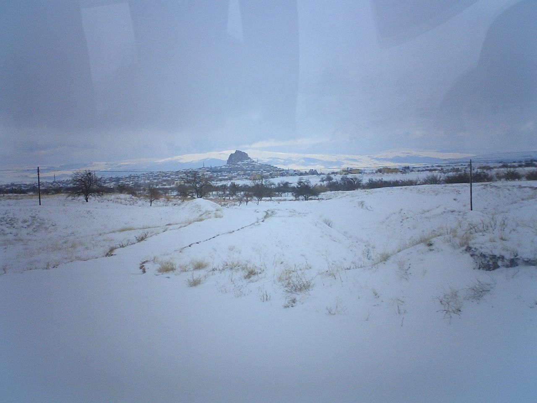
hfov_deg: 50.1
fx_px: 574
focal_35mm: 37
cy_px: 202
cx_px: 268
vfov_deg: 38.7
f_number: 3.5
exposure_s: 1/1250
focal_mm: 5.6
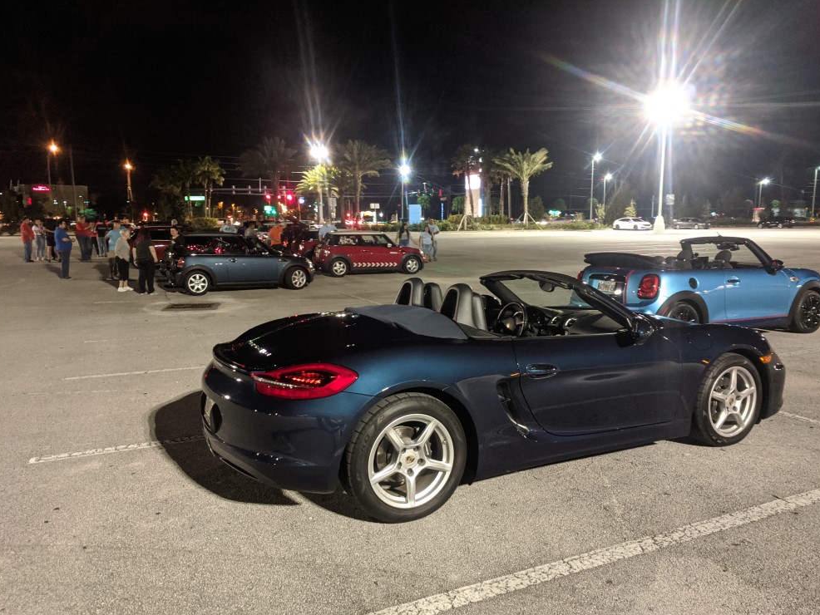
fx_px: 640
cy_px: 317
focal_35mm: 27
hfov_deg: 65.3
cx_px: 417
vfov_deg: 51.4
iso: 1032
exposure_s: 1/20
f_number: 2
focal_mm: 4.67
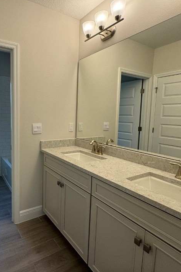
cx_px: 47
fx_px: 158
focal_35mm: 21
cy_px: 132
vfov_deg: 81.2
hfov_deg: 56.7
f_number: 2.2
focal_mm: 2.22
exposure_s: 1/120
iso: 100
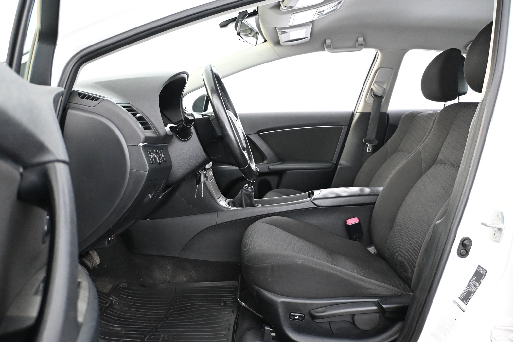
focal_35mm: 32
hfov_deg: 59.1
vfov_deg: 41.4
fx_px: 453
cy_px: 168
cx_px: 263
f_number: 3.8
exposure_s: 1/30
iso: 4500
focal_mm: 20.5
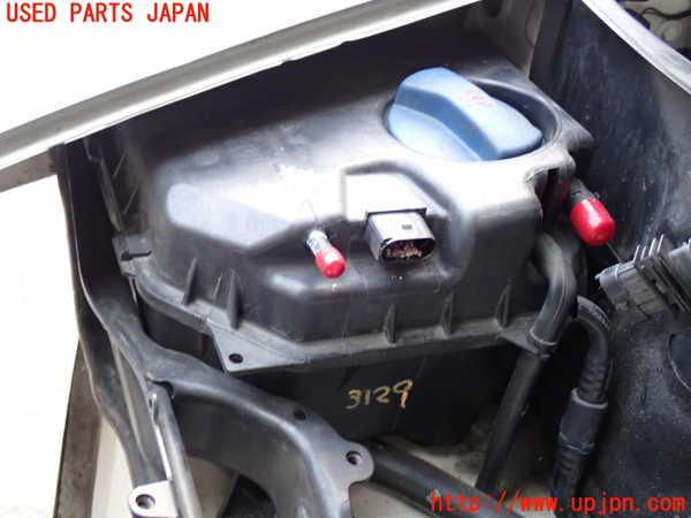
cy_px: 259
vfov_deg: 27.0
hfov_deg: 35.5
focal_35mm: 54
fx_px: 1078
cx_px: 346
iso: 320
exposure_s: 1/50
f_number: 3.3
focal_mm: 9.65
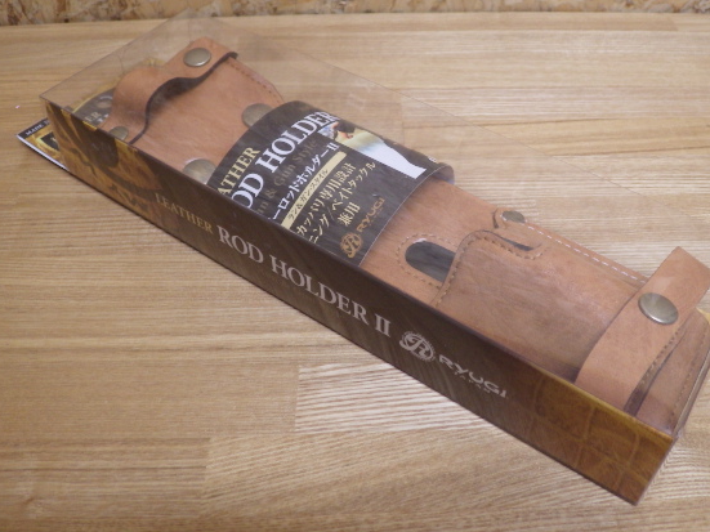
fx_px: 738
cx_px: 401
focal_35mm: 36
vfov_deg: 39.6
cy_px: 236
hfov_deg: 51.2
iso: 320
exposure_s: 1/45
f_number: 2.3
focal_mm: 5.5
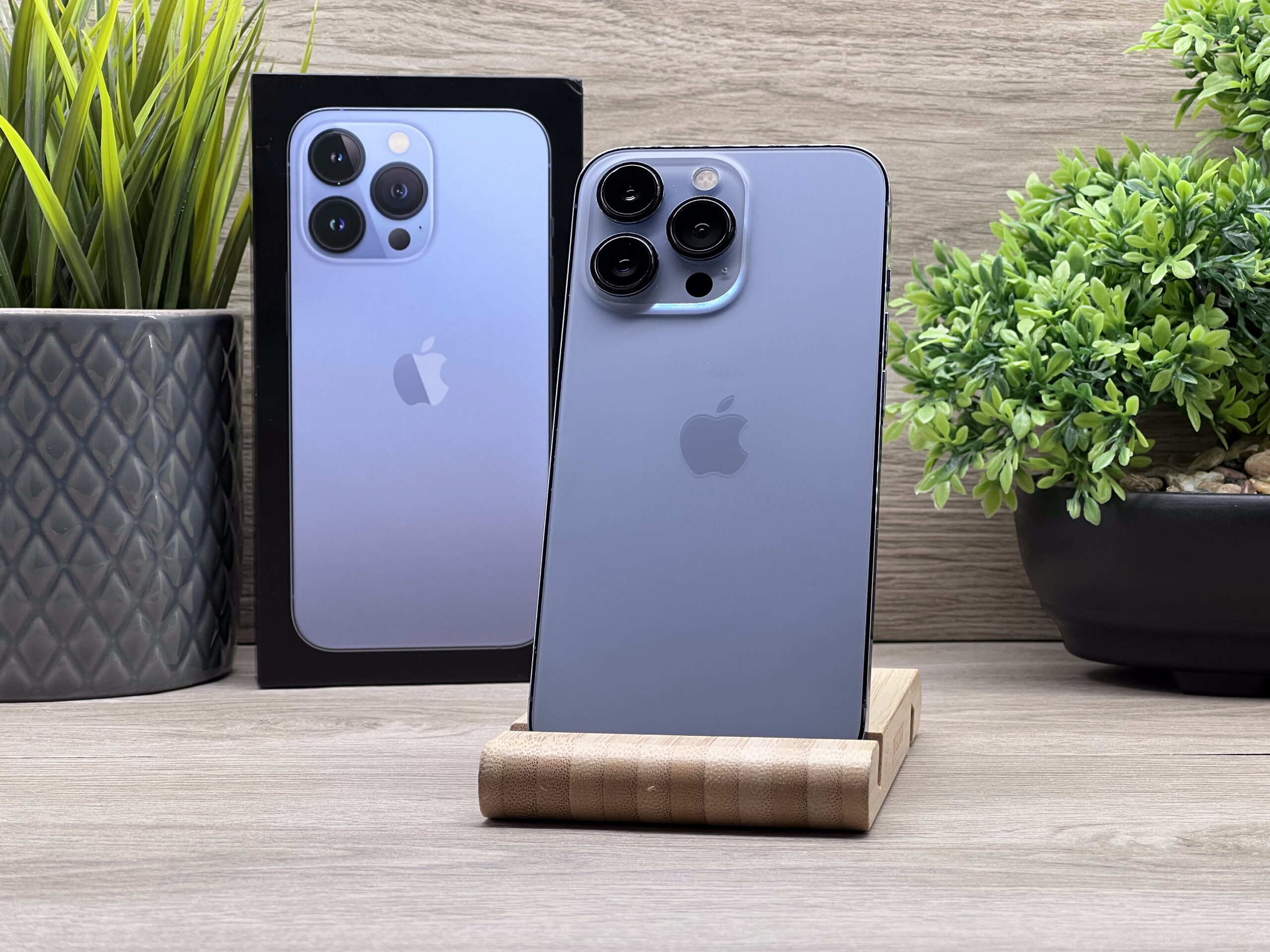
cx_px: 635
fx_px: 2825
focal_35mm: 77
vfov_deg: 19.1
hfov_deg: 25.3
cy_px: 476
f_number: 2.8
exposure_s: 1/100
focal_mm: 9
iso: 100
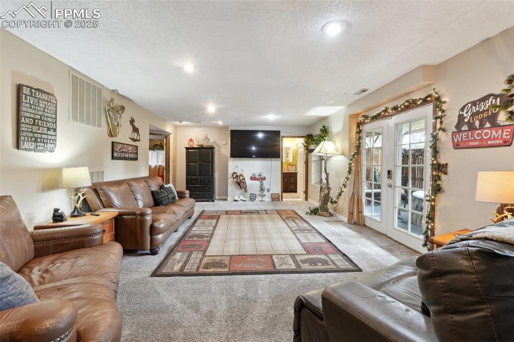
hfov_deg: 100.4
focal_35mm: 15
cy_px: 171
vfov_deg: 77.3
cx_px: 257
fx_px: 214
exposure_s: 1/4
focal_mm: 10
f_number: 9
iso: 400
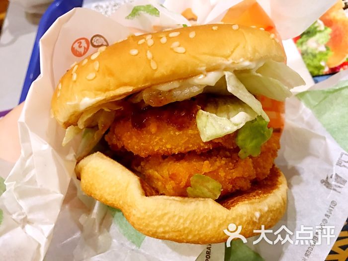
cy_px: 130
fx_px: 292
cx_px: 174
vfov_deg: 48.2
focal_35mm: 29
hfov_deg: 61.7
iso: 80
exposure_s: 1/10
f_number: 2.2
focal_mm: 4.15
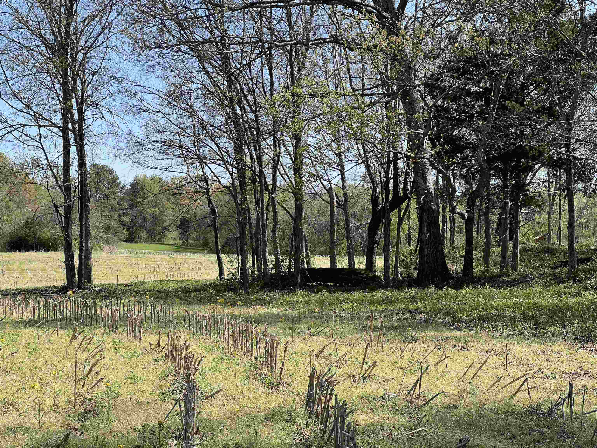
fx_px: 1328
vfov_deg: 19.1
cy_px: 224
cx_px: 298
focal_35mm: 77
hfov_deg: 25.3
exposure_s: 1/388
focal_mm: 9
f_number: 2.8
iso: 32
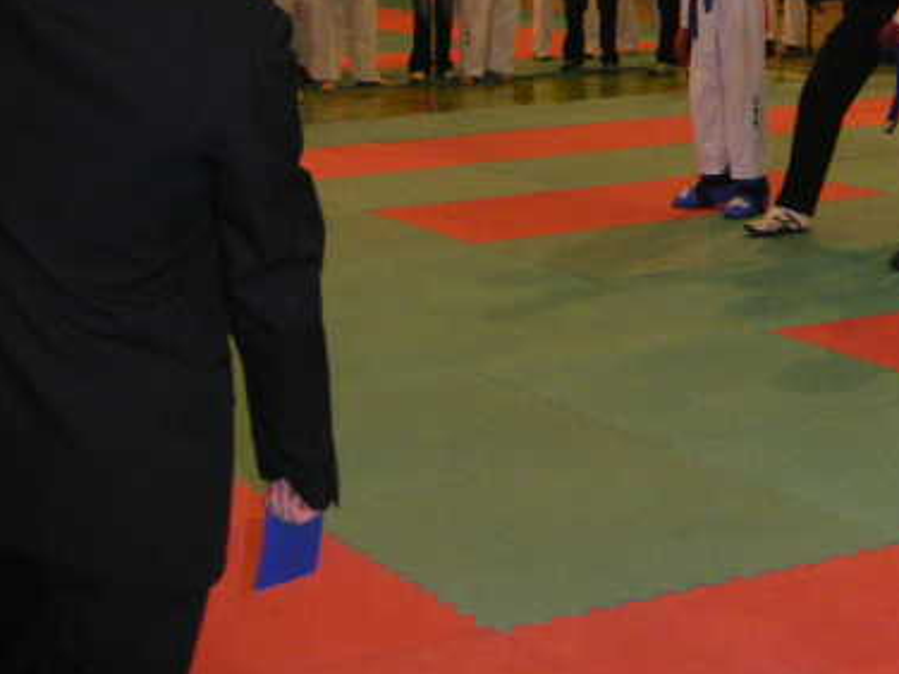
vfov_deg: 17.2
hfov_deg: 22.7
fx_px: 2208
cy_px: 105
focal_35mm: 85
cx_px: 705
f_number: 3.1
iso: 200
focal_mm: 6.6
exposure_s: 1/45
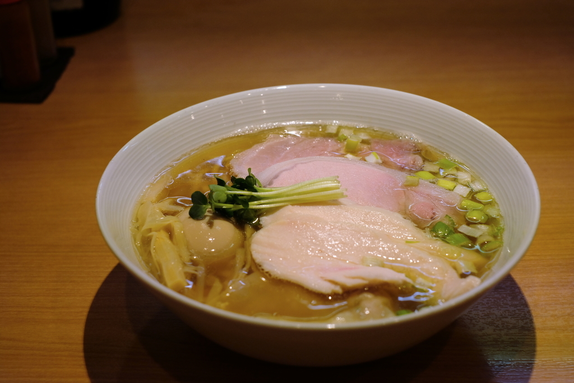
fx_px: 845
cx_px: 287
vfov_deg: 25.5
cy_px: 192
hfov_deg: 37.5
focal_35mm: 53
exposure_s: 1/340
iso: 1000
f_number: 5
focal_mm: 35
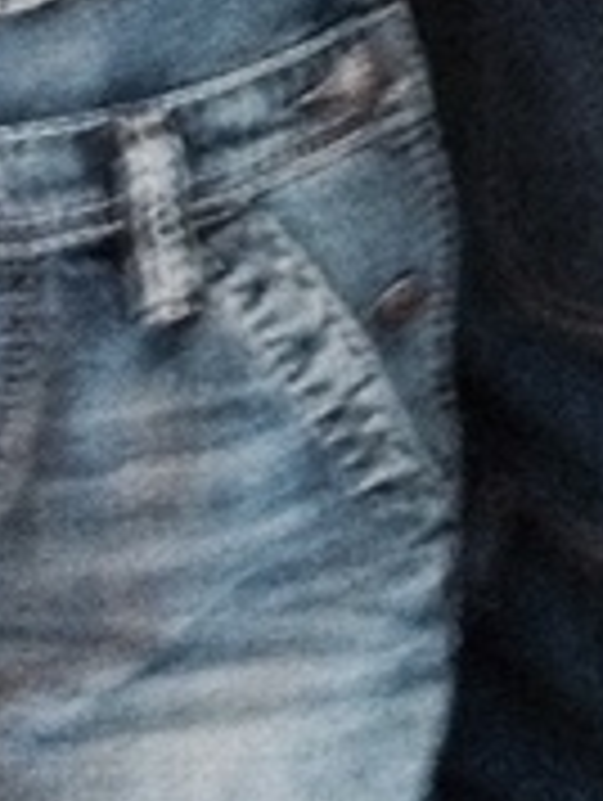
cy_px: -230
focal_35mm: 251
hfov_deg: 5.9
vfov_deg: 7.8
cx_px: -32
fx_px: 5816
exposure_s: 1/15
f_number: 2.4
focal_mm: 4.28
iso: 400
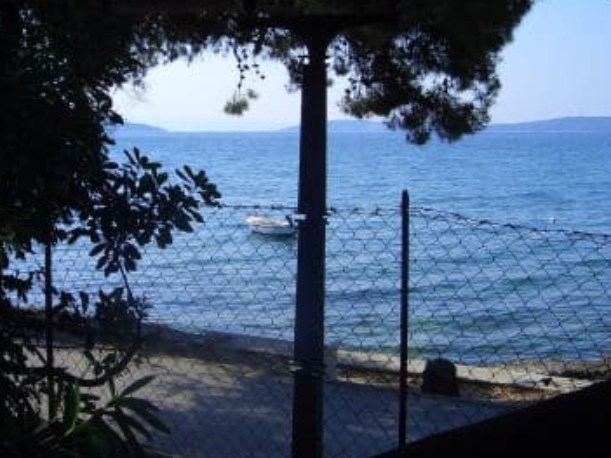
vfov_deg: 29.1
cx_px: 272
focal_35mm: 50
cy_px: 231
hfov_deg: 38.2
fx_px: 882
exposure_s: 1/500
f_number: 4.8
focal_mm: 8
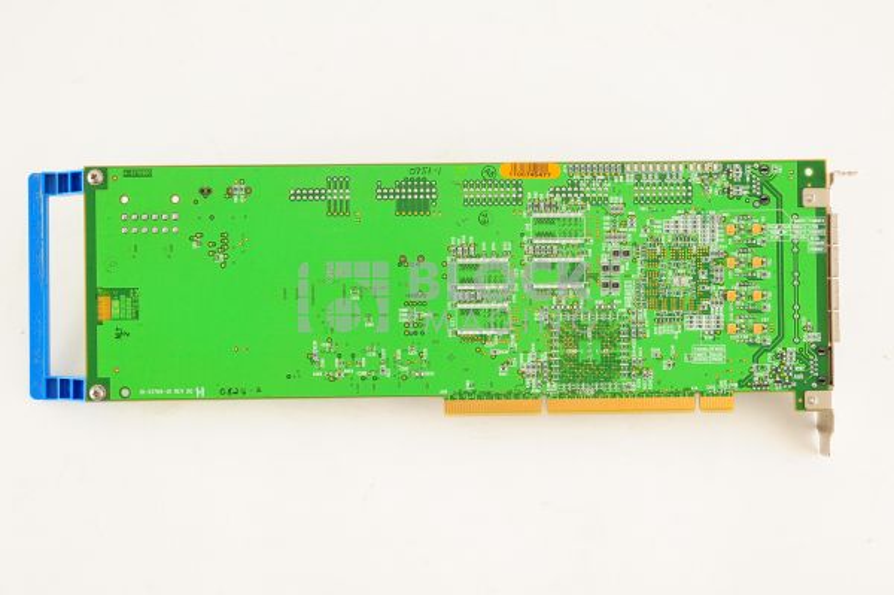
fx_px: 1241
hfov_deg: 39.6
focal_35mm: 50
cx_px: 447
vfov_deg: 26.9
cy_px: 298
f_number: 11
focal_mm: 50
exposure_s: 1/125
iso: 1600
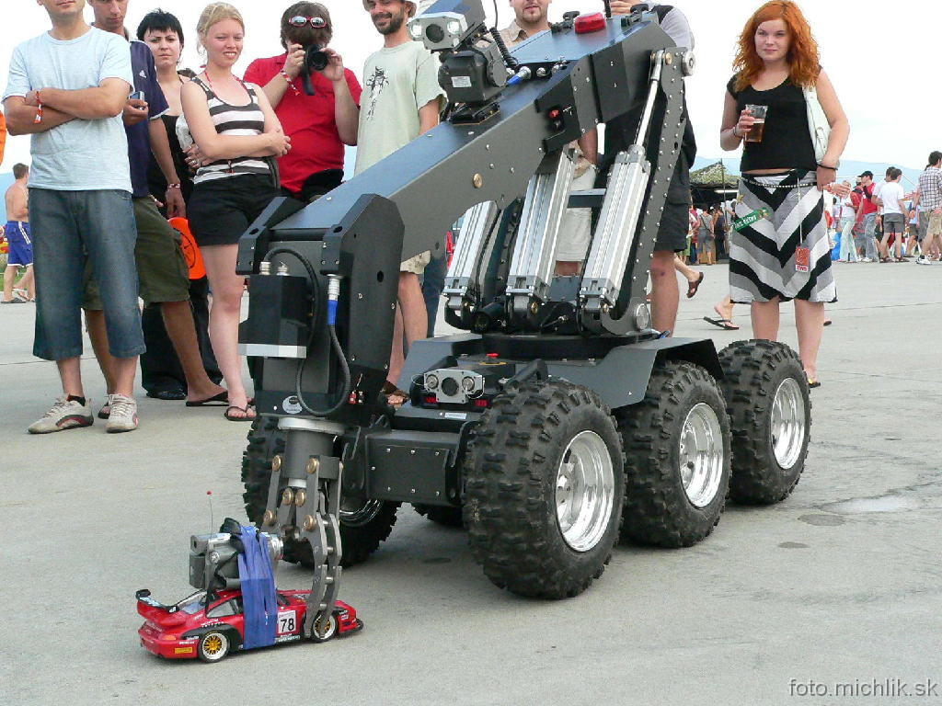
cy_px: 353
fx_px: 1415
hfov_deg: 36.8
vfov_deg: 28.0
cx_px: 471
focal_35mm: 52
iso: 400
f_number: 4.6
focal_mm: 8.7
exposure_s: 1/320
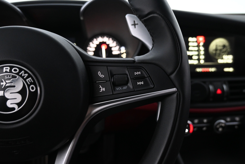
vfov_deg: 47.9
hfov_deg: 67.4
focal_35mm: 27
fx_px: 184
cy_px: 82
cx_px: 122
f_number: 3.5
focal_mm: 18
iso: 2200
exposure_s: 1/30
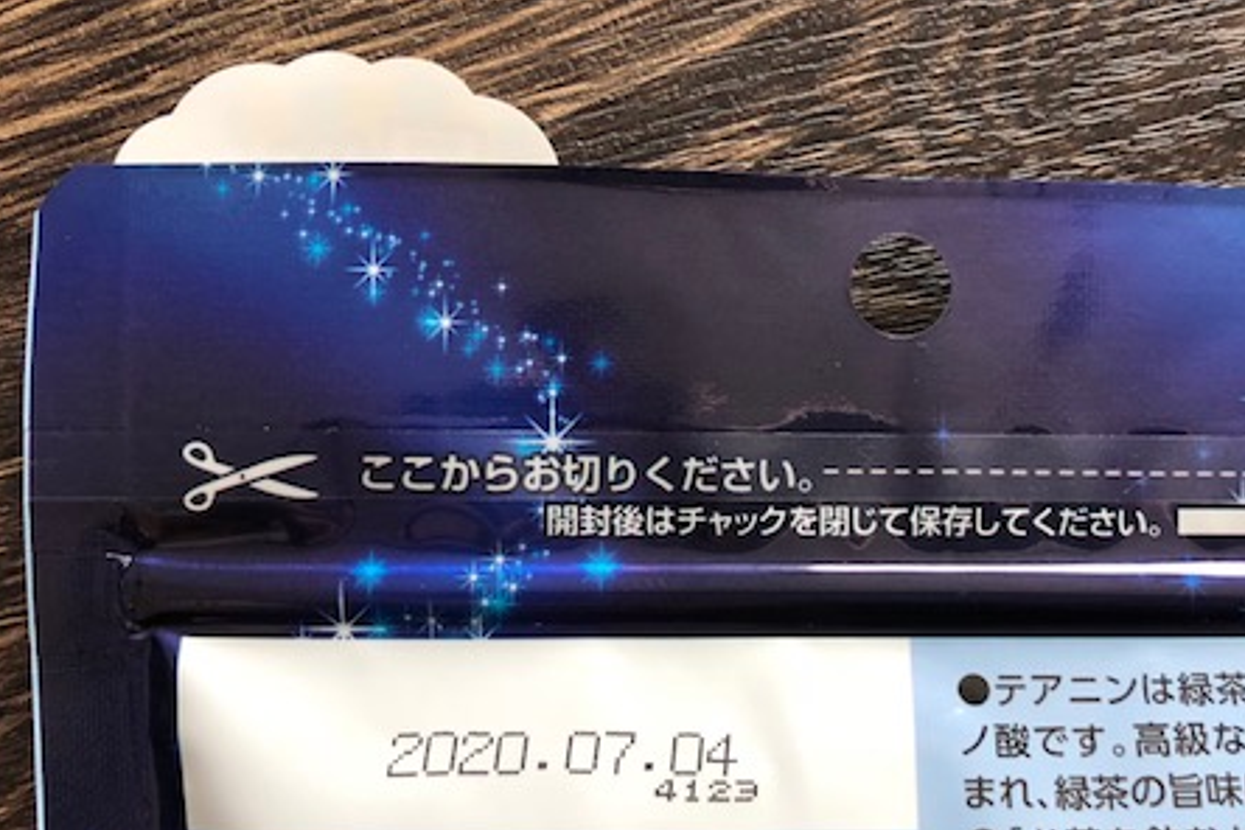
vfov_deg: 31.8
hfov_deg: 45.9
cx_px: 802
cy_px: 502
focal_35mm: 42
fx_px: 1452
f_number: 1.8
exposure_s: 1/20
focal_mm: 3.99
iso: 40
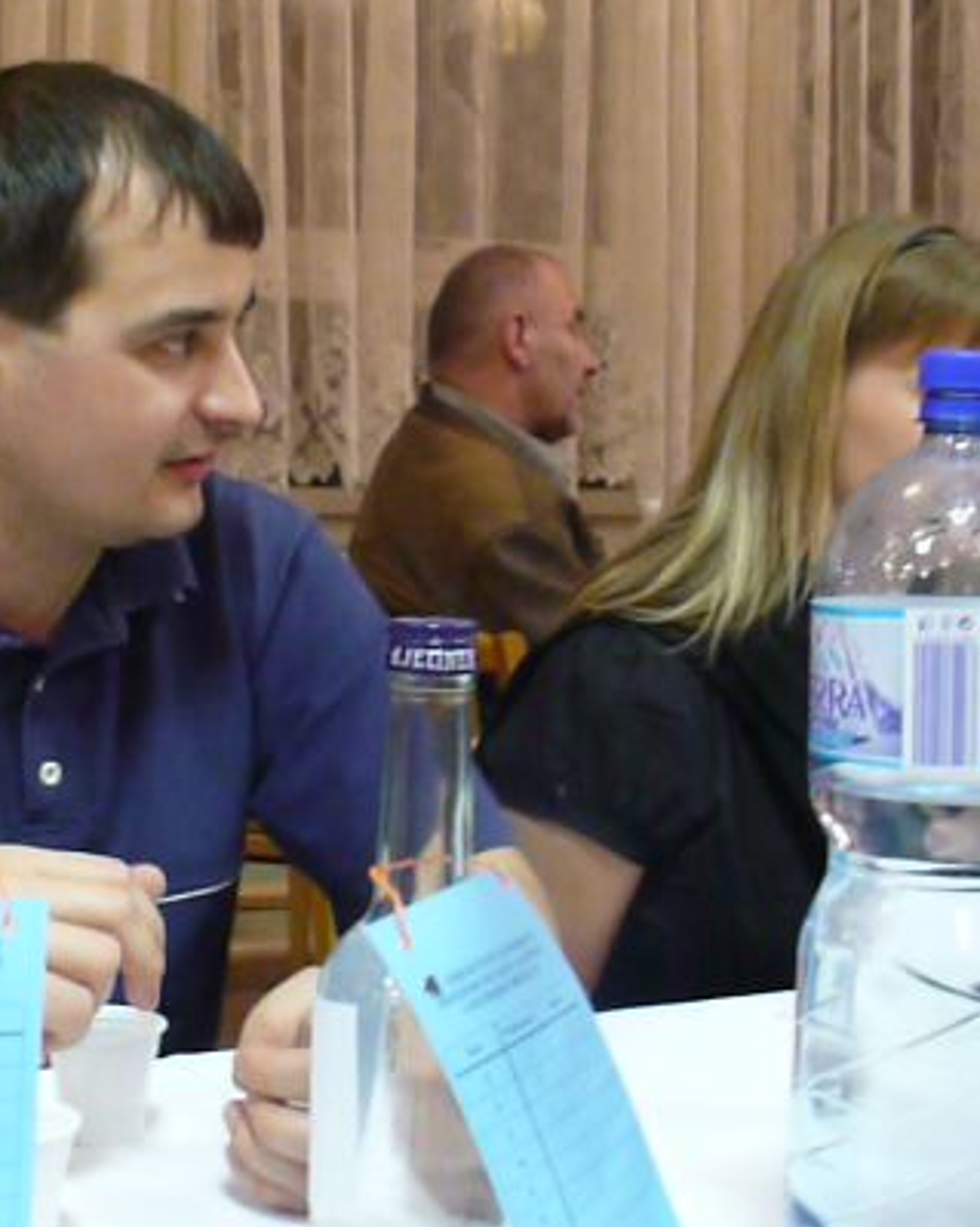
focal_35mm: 58
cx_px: 267
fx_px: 2104
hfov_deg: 26.0
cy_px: 557
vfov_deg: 32.5
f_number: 2.8
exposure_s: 1/30
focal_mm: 6.1
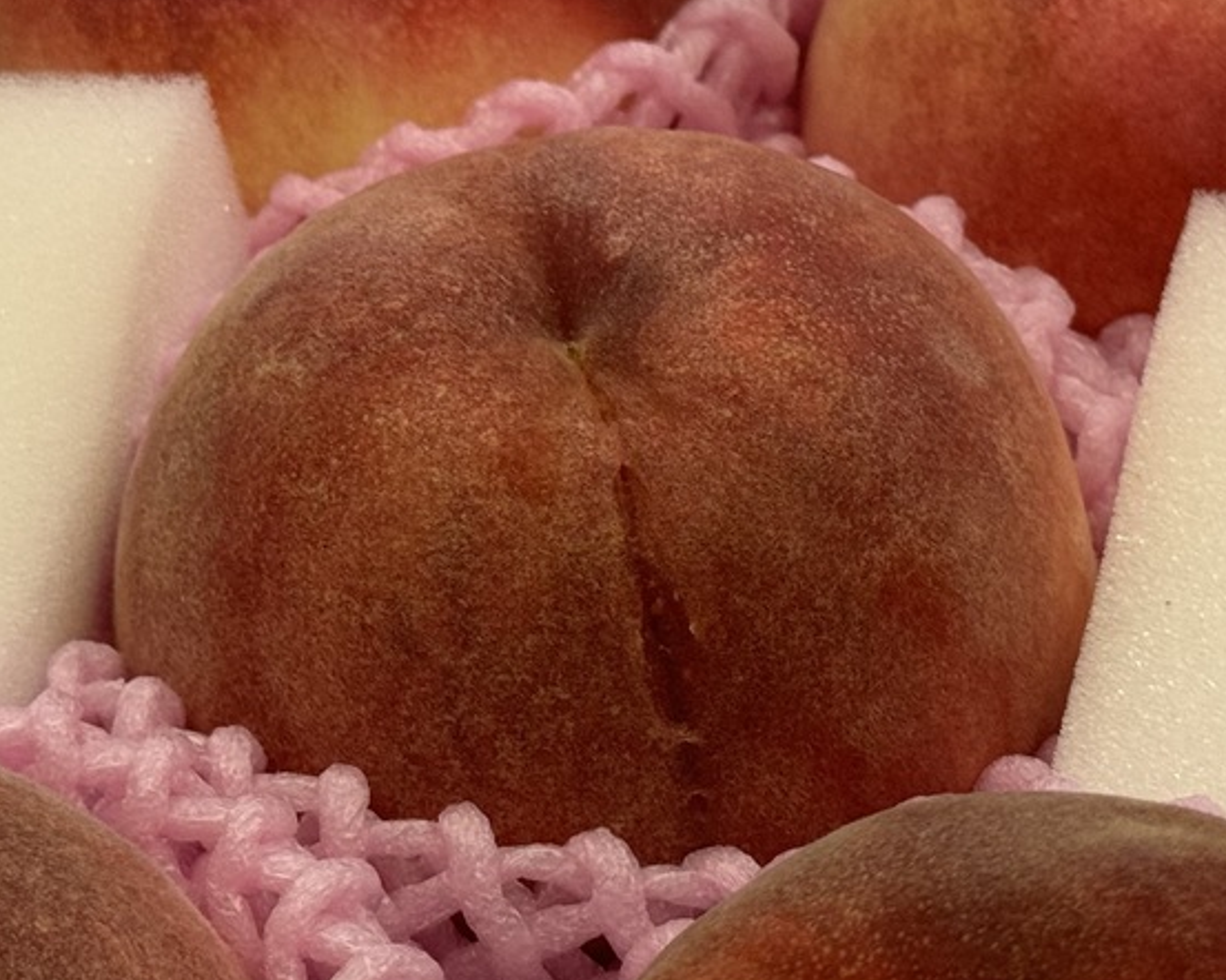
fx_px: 4425
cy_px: 437
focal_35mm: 122
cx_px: 616
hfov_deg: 15.8
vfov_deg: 12.6
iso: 100
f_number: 1.78
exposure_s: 1/50
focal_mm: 6.76
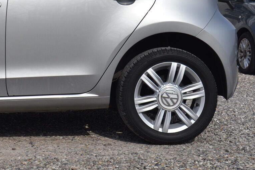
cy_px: 23
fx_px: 644
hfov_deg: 21.0
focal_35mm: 91
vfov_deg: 14.9
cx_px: -44
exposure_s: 1/400
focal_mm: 24
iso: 100
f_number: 10
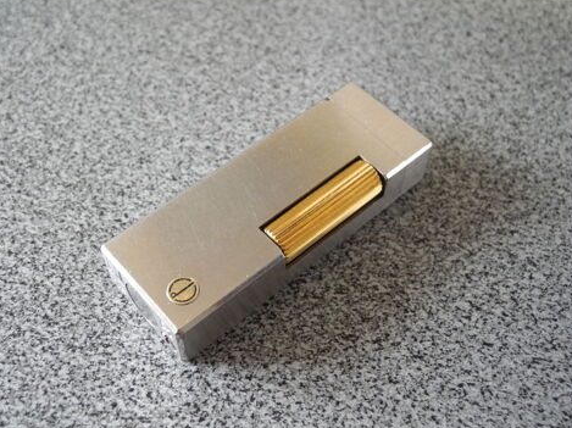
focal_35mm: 42
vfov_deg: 34.3
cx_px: 285
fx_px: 693
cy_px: 212
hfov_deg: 44.8
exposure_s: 1/15.7
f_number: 3.2
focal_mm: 8.8
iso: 400
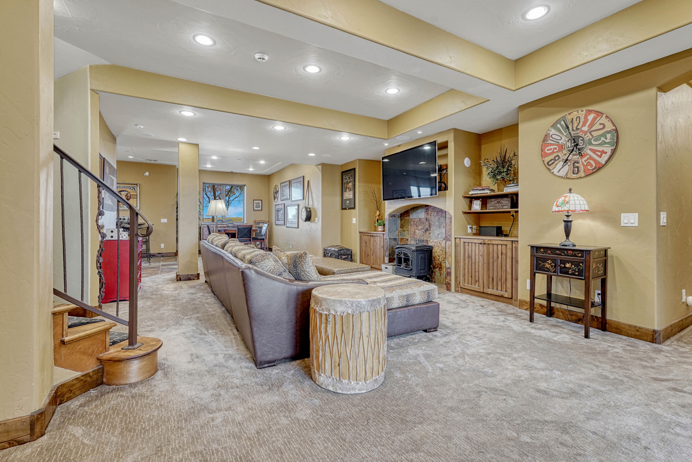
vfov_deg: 76.6
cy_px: 231
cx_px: 346
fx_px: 292
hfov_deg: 99.6
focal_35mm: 15
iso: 400
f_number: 8
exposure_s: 1/25
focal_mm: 15.2
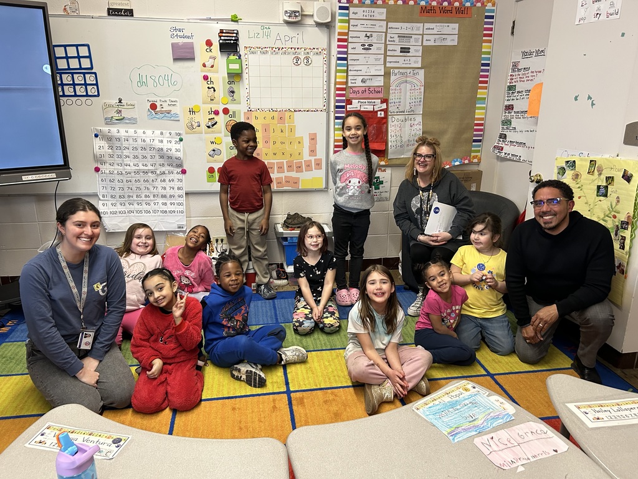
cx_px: 319
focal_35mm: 26
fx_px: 479
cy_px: 240
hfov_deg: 67.3
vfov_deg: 53.1
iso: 250
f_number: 1.5
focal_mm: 5.7
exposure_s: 1/60
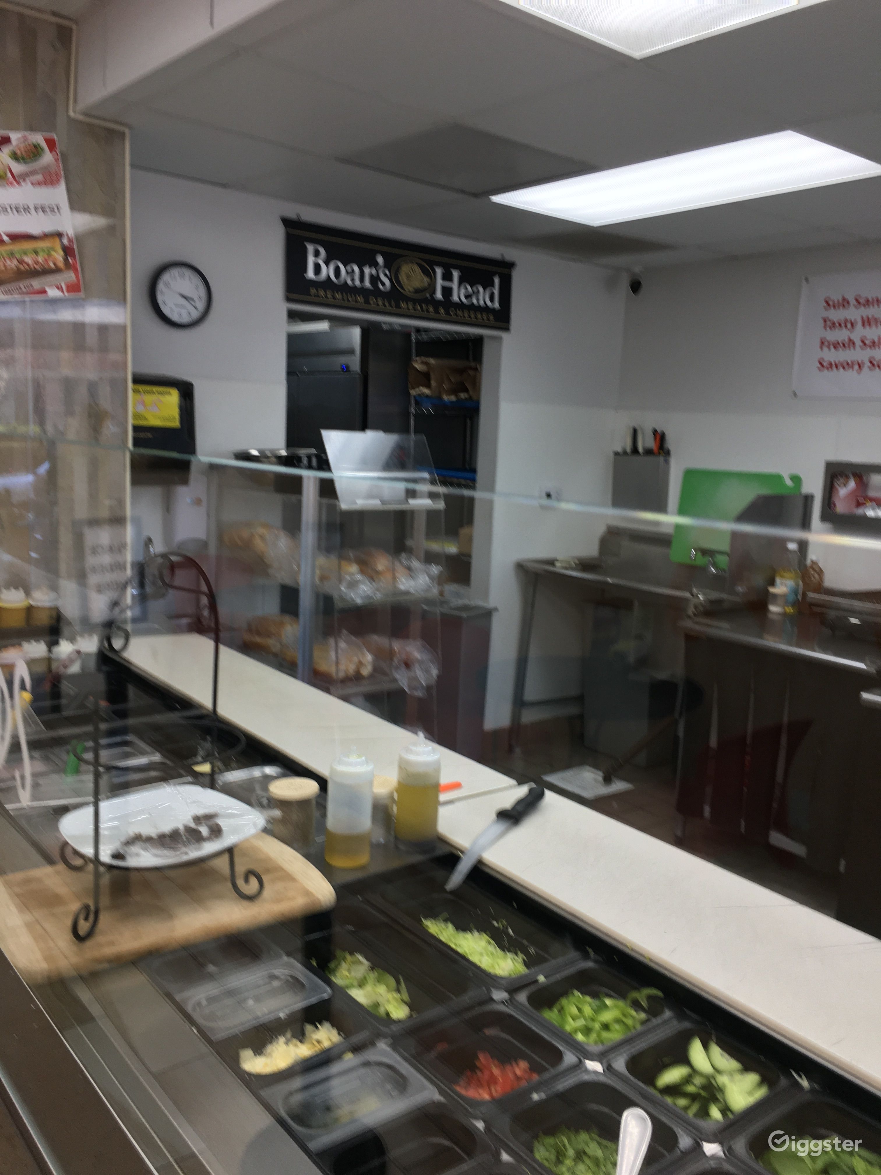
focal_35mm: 29
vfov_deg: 61.7
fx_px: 984
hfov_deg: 48.2
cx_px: 440
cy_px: 588
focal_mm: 4.15
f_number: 2.2
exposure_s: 1/40
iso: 25
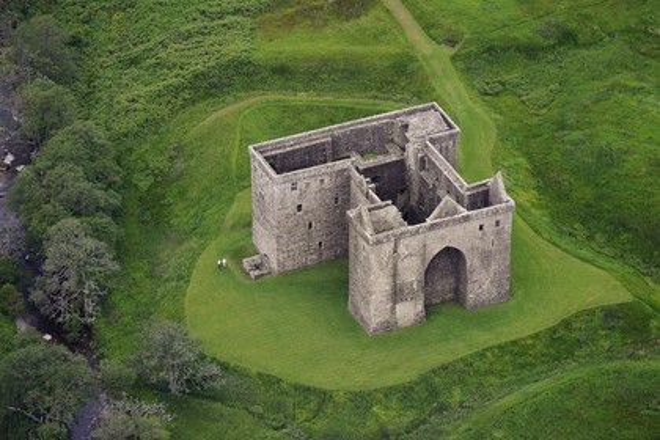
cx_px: 330
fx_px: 3666
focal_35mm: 200
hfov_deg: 10.3
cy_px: 220
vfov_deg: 6.9
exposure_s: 1/800
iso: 400
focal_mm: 200
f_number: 4
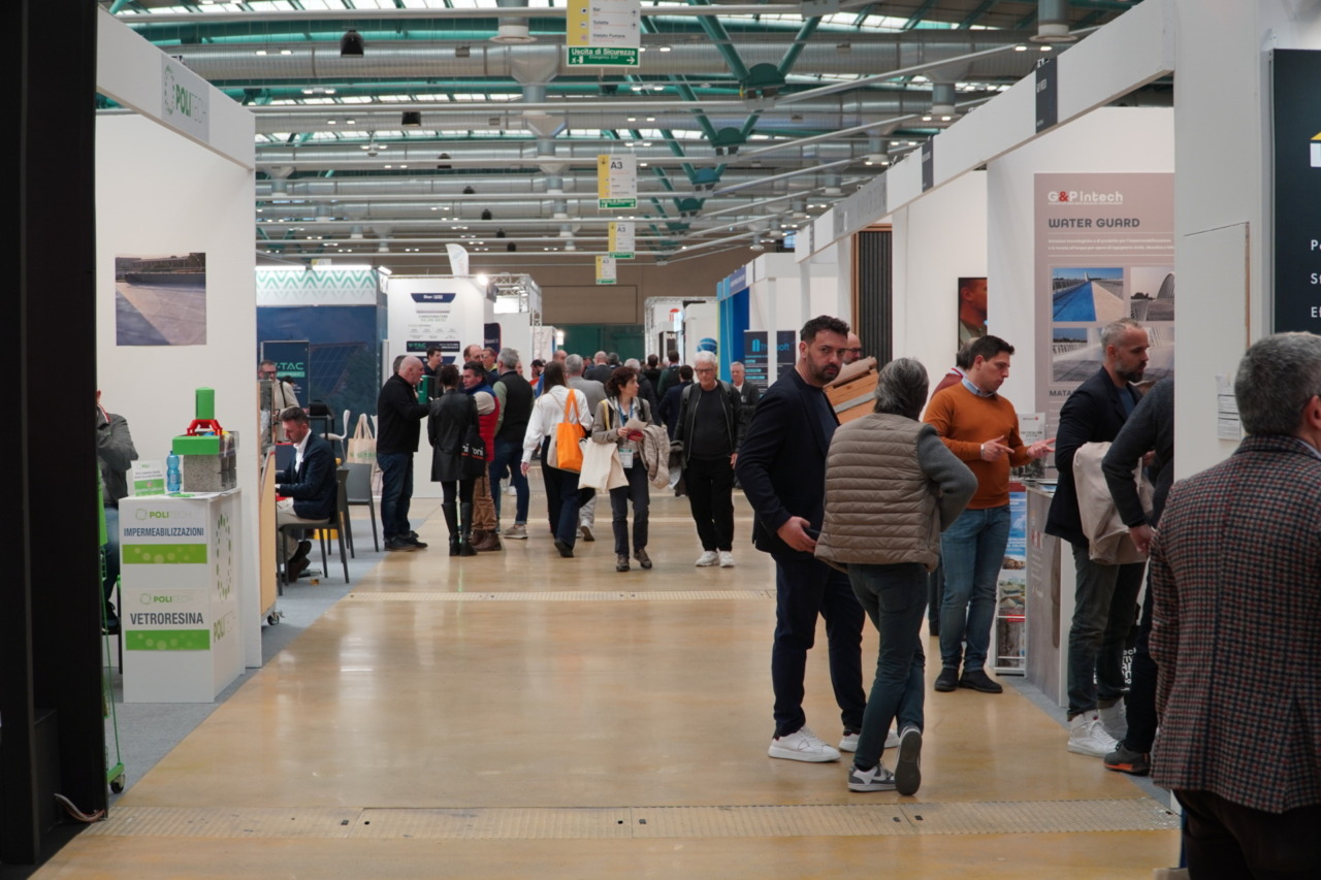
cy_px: 440
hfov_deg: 36.9
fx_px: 1981
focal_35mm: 54
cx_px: 660
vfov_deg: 25.1
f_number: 4
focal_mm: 36
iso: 400
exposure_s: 1/100
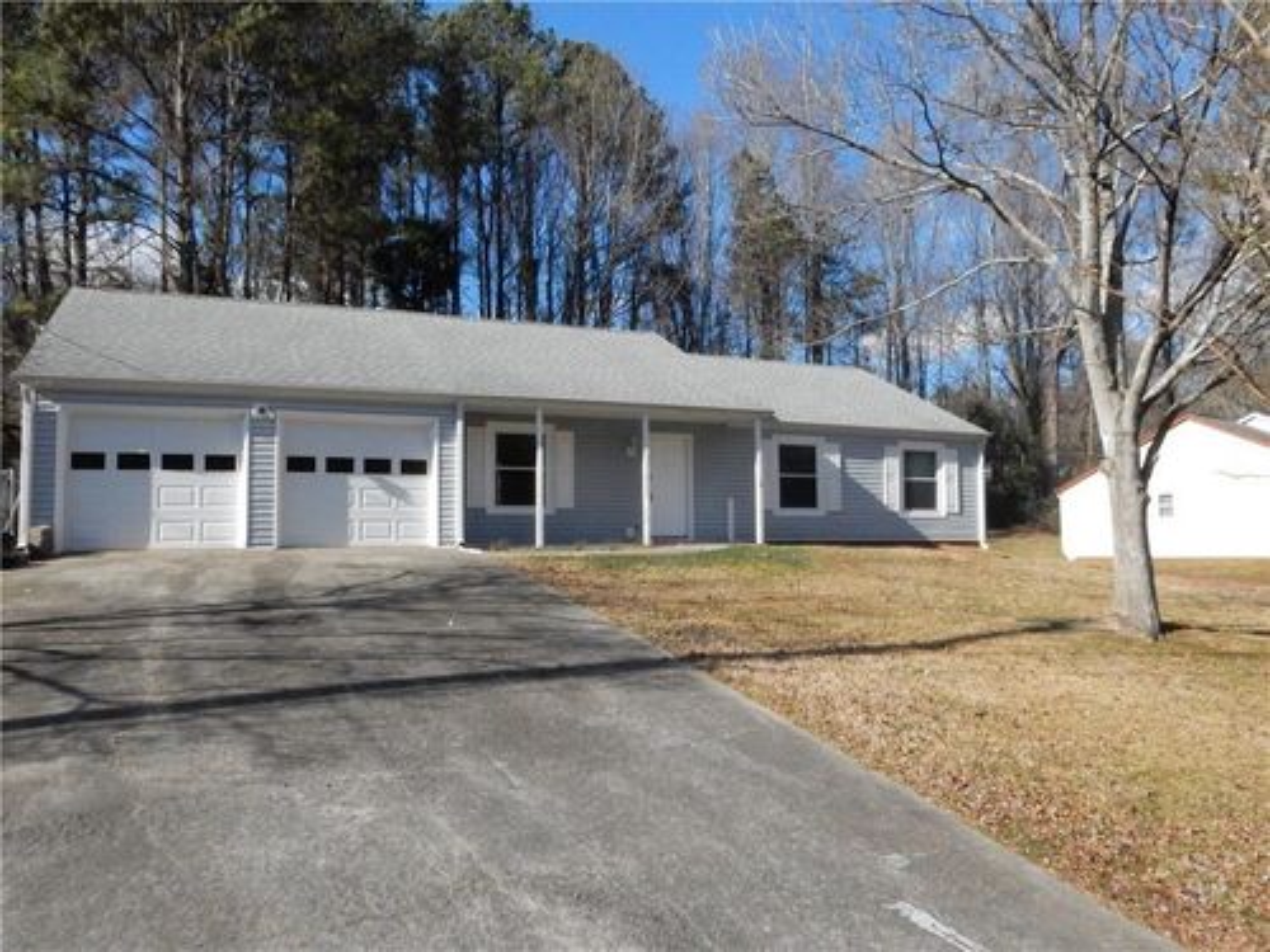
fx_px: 917
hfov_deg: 69.4
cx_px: 635
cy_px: 476
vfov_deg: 54.9
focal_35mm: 25
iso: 800
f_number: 5.6
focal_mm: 4.5
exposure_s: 1/2000
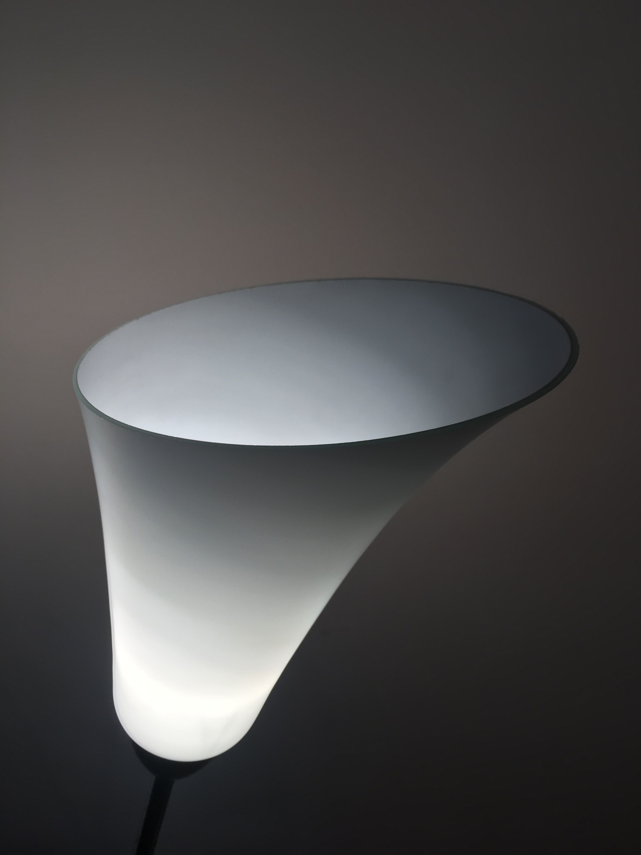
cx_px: 320
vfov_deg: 61.7
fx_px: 716
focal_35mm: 29
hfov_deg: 48.2
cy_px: 428
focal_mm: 4.15
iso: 40
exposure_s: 1/100
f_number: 2.2
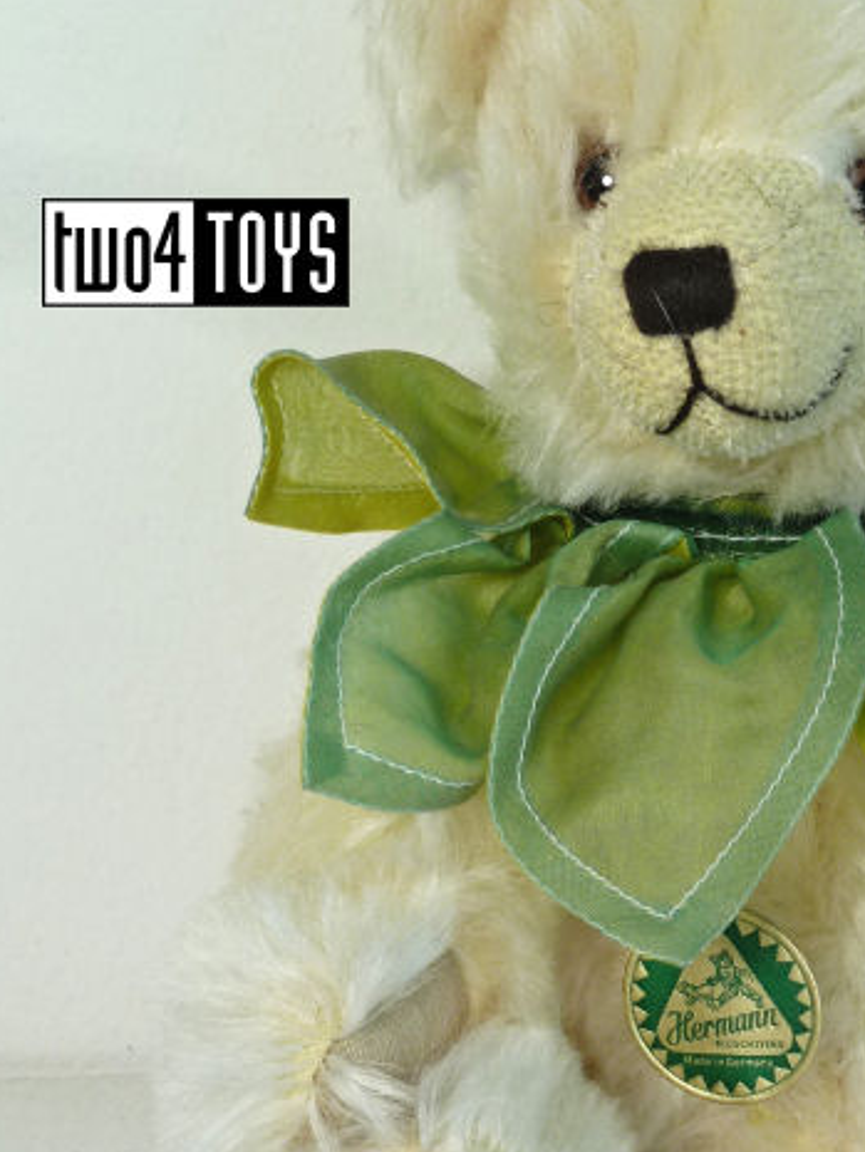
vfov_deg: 18.5
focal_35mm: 106
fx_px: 3530
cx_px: 798
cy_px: 823
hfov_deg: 13.8
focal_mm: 9.1
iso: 100
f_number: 3.9
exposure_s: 1/40
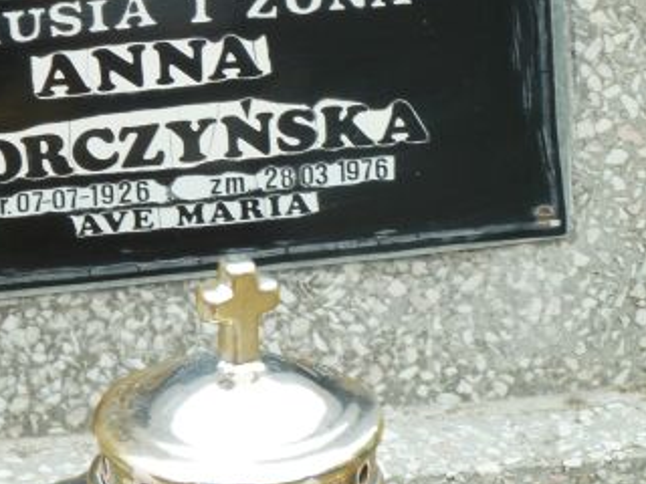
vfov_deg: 5.1
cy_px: 54
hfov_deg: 6.7
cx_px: 119
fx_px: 5487
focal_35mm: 294
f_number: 4.5
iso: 100
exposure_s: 1/60
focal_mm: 24.1
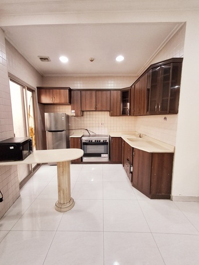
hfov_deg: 78.1
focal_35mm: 16
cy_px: 132
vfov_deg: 94.5
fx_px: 123
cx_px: 100
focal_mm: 1.64
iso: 200
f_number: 2.2
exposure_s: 1/33
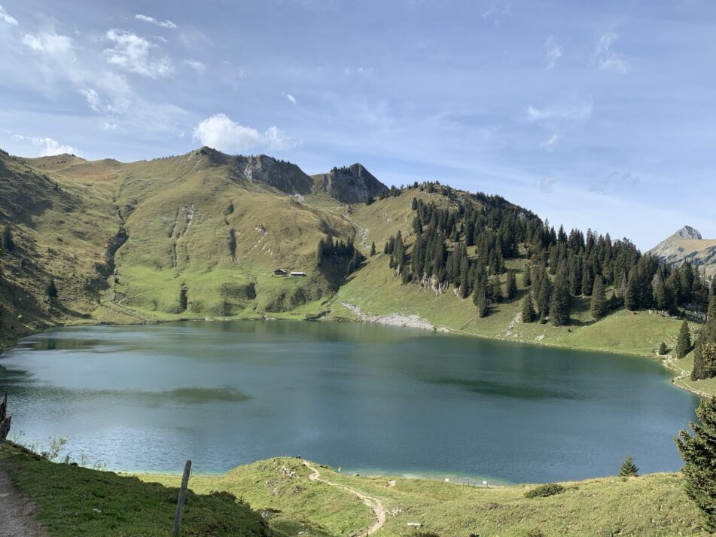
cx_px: 361
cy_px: 282
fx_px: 579
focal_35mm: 28
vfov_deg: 49.7
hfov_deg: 63.4
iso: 25
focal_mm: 4.25
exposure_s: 1/1953
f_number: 1.8
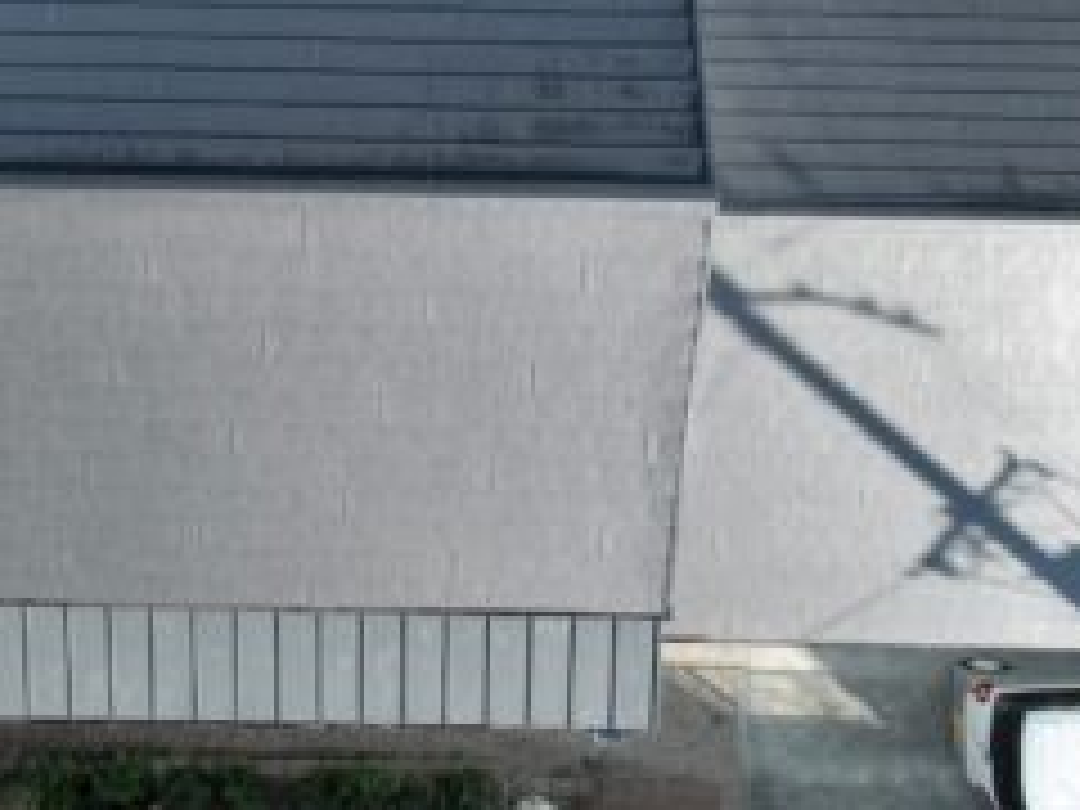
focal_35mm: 40
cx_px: 392
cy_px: 266
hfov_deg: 46.3
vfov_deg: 35.6
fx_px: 1248
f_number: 2.8
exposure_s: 1/640
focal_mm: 12.29
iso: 200
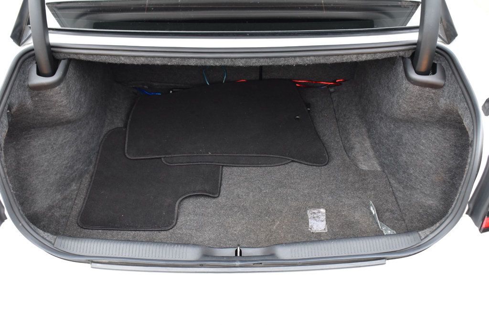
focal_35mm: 39
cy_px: 162
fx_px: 530
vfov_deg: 34.2
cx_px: 244
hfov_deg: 49.6
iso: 800
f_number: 6.3
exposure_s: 1/15
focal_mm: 26
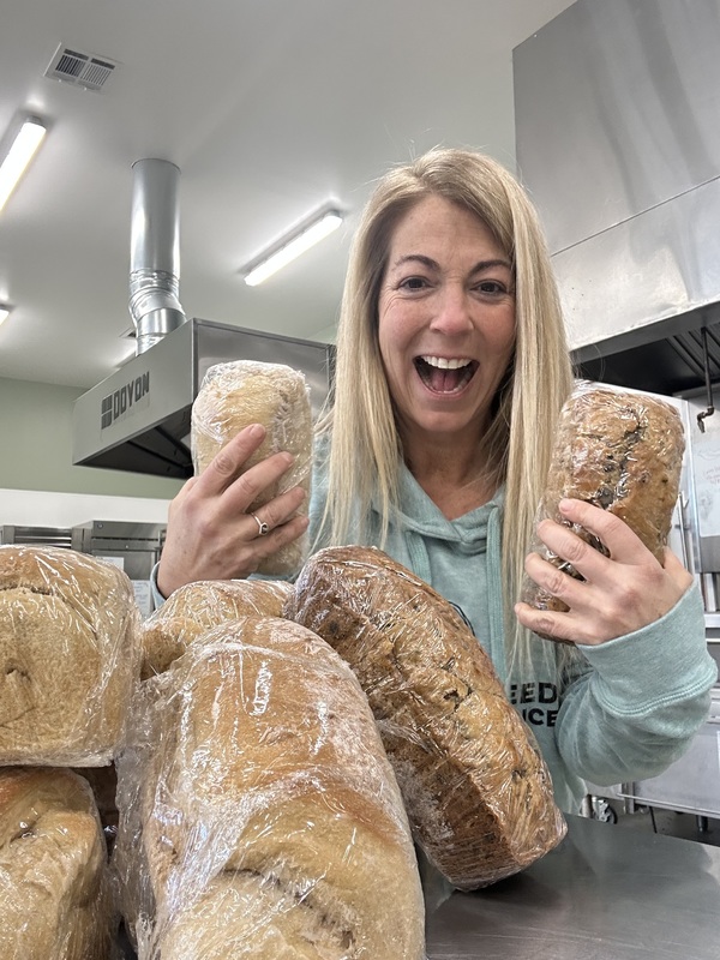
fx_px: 832
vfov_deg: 60.0
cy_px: 480
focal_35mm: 30
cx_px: 360
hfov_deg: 46.8
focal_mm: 2.69
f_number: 1.9
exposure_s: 1/65
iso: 80
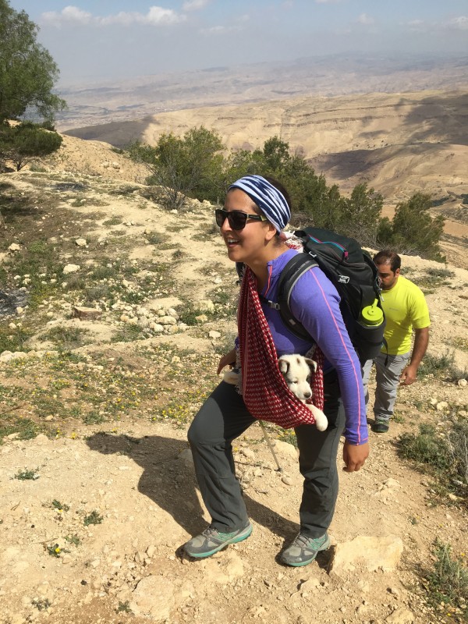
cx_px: 234
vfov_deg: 61.7
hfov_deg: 48.2
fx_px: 523
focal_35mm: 29
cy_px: 312
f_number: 2.2
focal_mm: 4.15
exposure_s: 1/2849
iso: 25
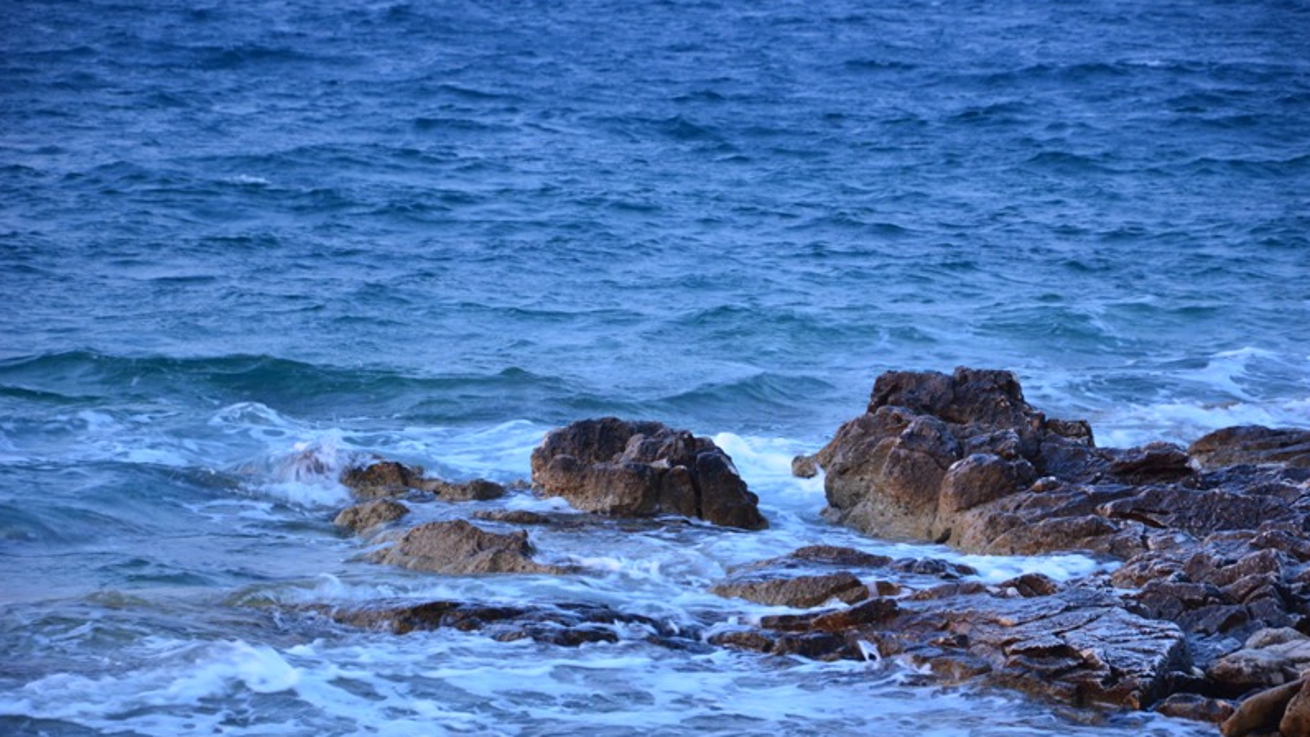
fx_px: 5750
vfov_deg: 7.3
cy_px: 419
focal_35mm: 166
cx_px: 653
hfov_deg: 13.0
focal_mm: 105
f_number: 5.6
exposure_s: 1/30
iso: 1100
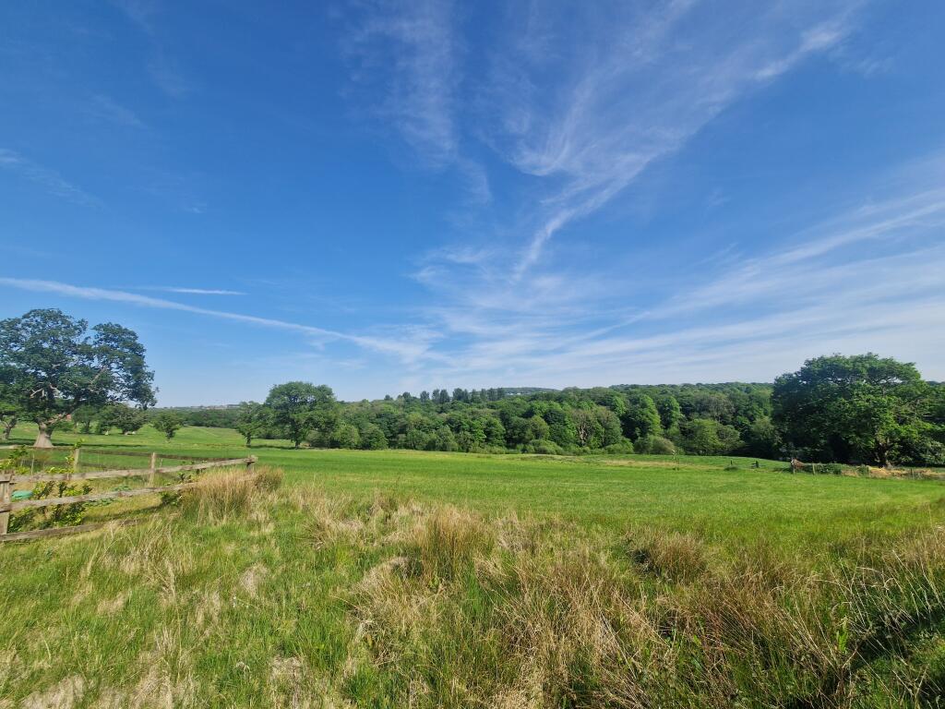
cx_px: 472
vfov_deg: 89.9
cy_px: 354
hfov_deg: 106.2
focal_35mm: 13
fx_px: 355
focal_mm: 2.2
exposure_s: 1/2816
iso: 50
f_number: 2.2
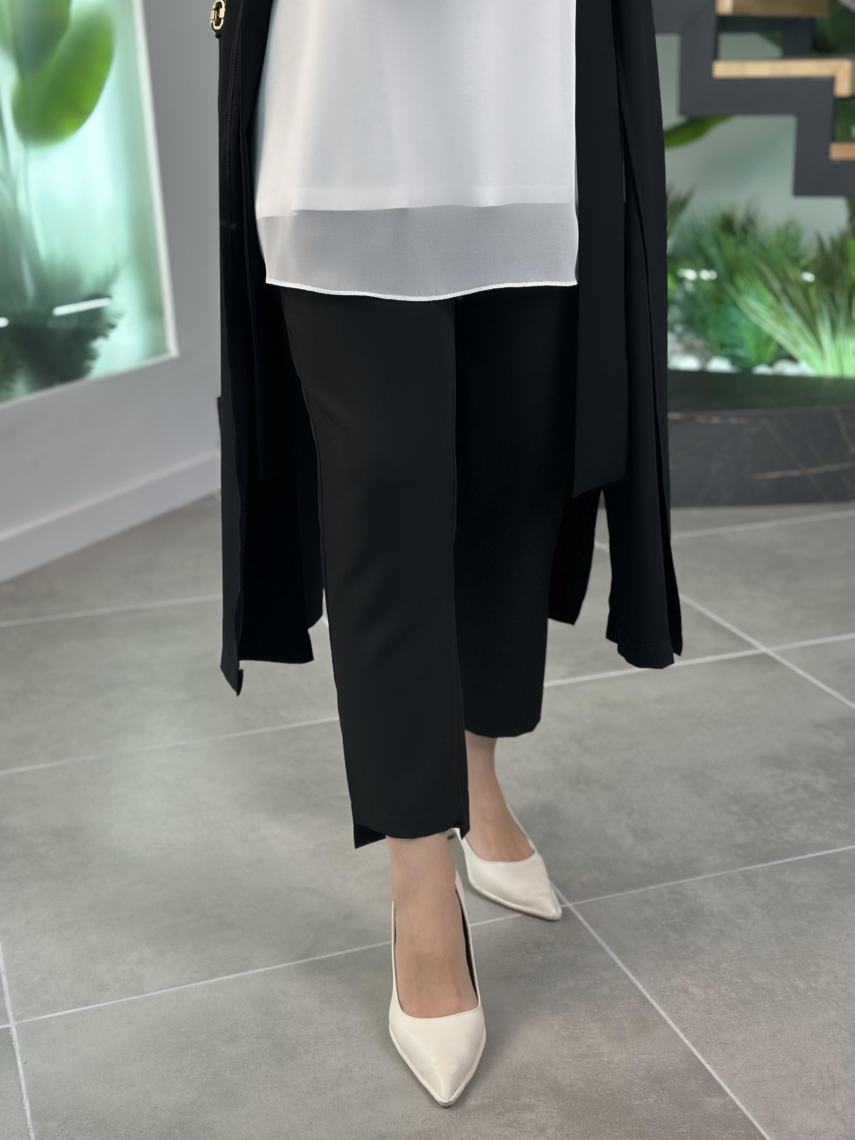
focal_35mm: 48
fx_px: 1581
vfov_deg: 39.7
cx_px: 428
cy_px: 570
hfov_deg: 30.3
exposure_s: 1/142
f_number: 1.78
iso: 64
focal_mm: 6.86
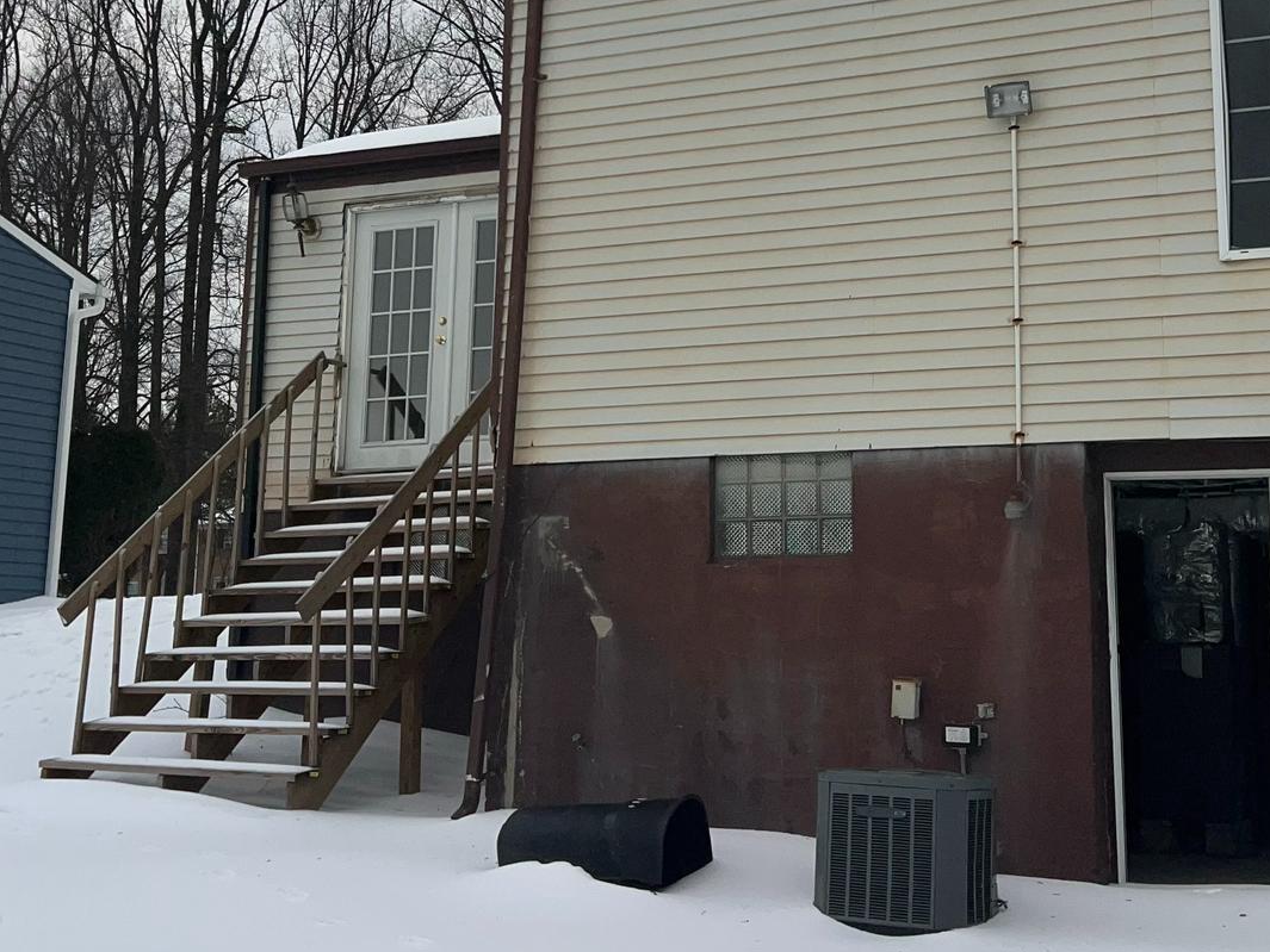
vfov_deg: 28.7
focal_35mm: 50
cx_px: 781
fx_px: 1835
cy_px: 259
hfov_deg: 38.0
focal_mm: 5.7
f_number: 1.5
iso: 32
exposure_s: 1/2841
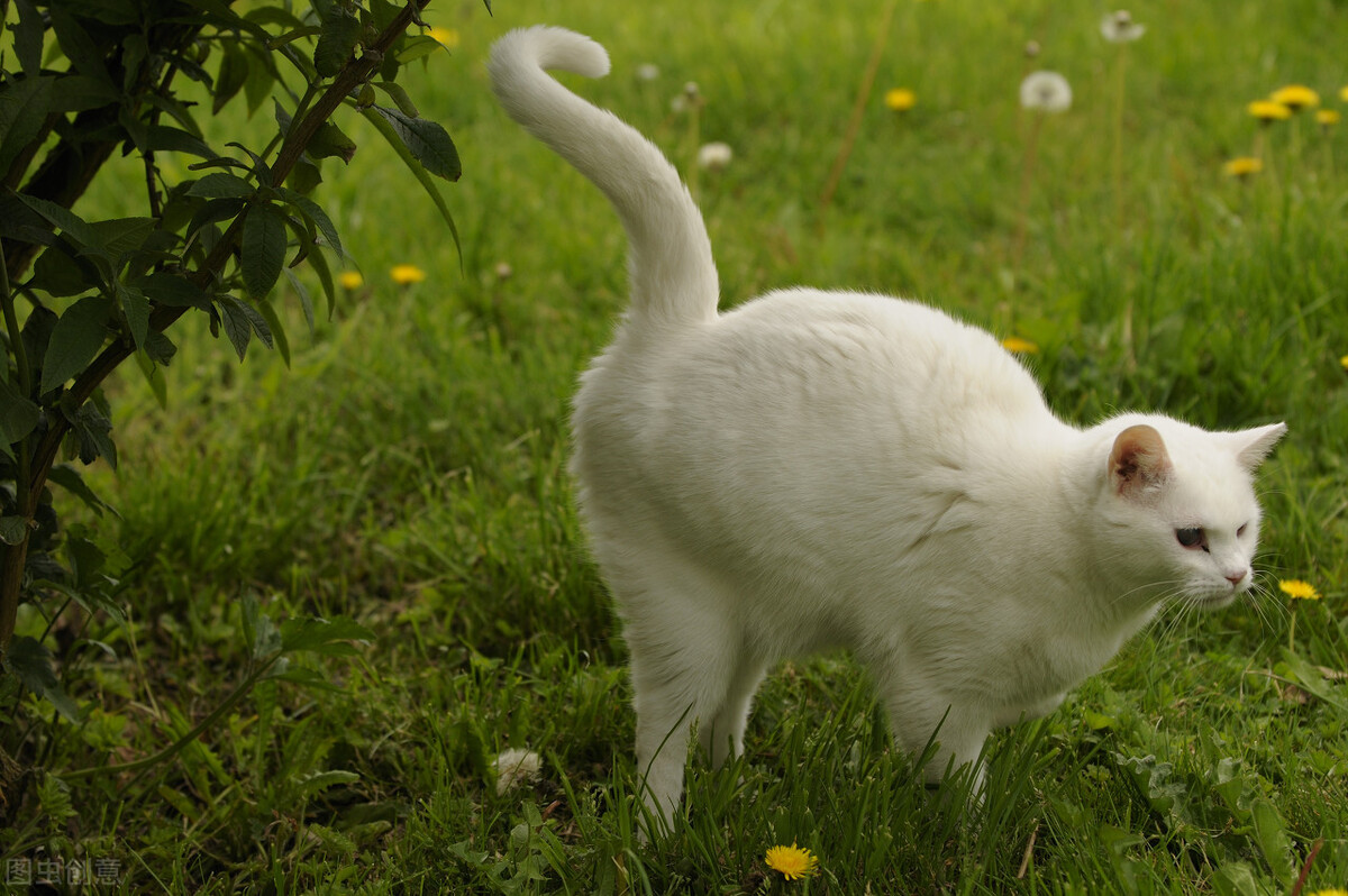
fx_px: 3928
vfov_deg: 13.0
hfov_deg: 19.5
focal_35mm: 105
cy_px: 448
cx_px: 674
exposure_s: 1/1000
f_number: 3.2
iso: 250
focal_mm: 70
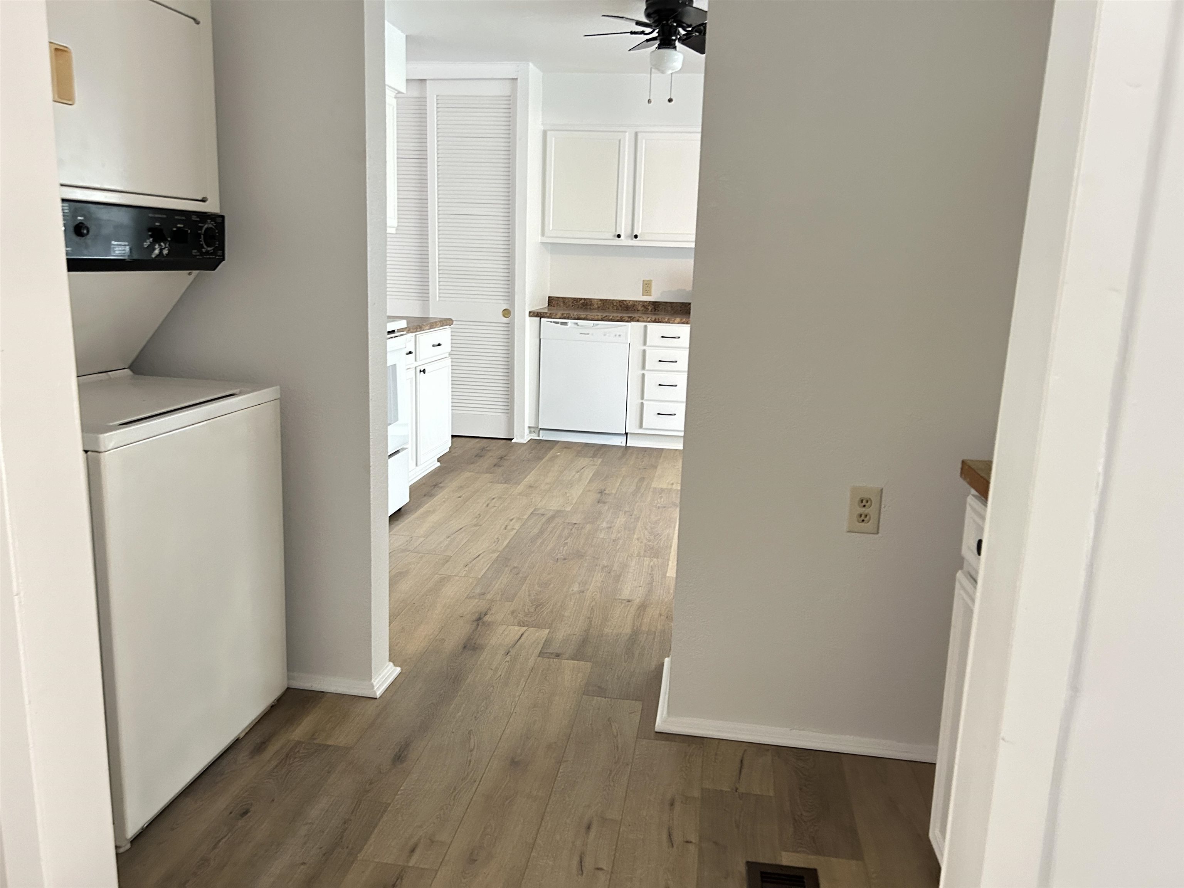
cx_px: 592
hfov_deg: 67.3
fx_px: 889
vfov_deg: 53.1
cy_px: 444
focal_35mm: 26
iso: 500
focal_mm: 5.7
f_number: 1.5
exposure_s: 1/40
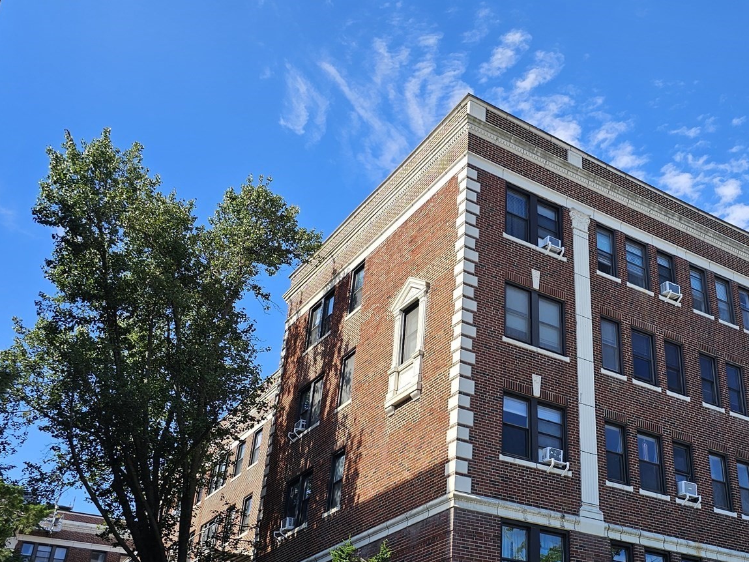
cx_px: 529
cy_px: 344
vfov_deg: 35.0
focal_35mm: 41
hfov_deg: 44.7
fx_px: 887
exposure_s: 1/424
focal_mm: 6.3
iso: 10
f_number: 1.7
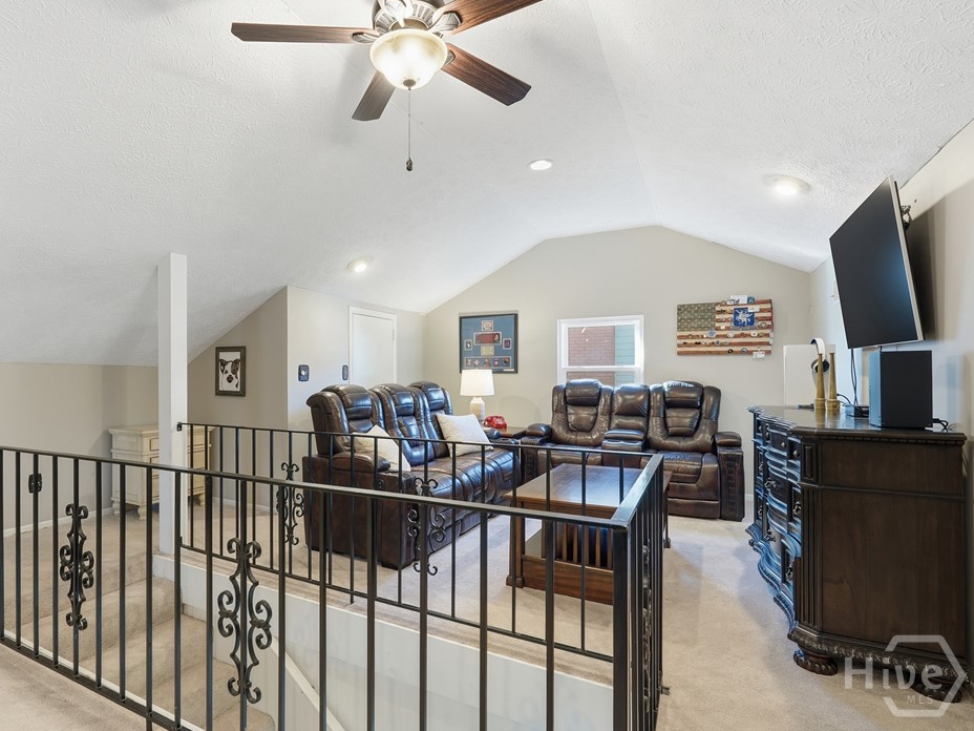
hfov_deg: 87.1
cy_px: 372
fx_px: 506
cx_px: 410
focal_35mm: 18
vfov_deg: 71.6
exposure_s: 1/80
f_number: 9
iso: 320
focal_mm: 16
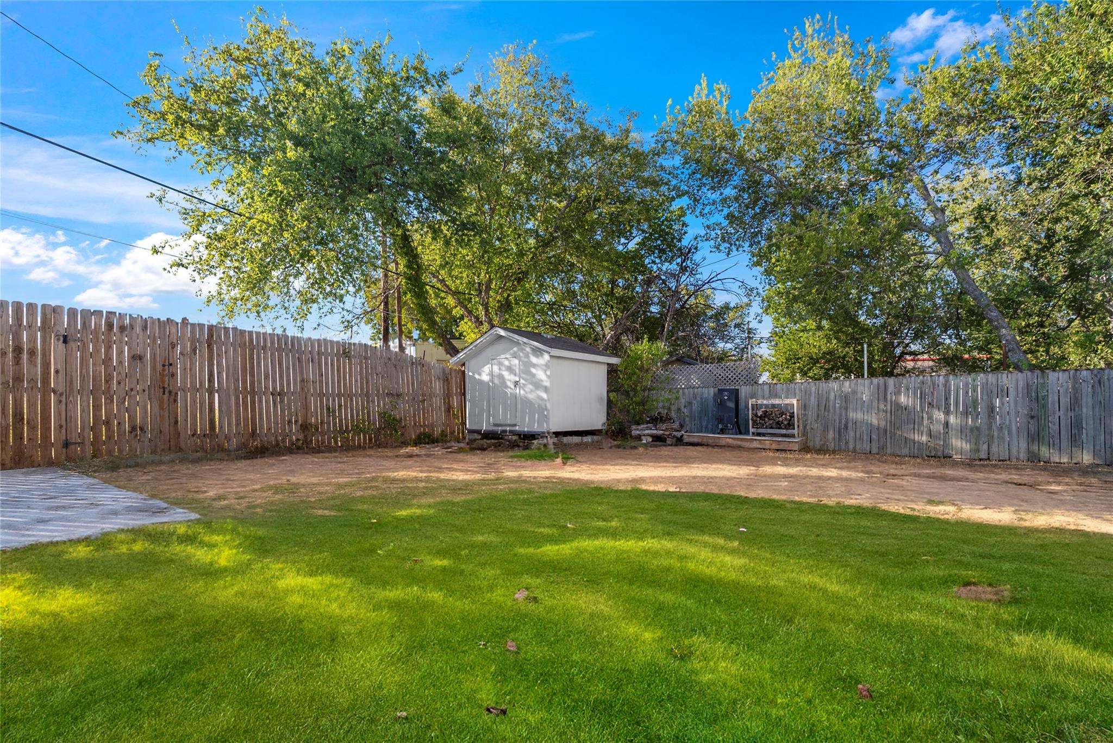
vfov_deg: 73.8
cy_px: 372
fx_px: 495
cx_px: 556
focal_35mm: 16
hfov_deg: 96.7
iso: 250
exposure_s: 1/30
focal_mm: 16
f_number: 8
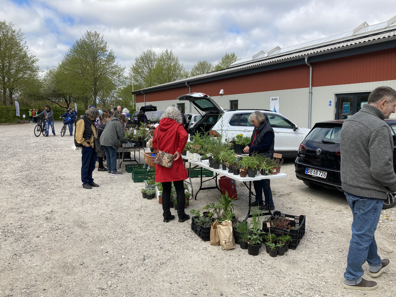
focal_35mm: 28
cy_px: 148
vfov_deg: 49.7
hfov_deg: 63.4
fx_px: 320
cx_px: 198
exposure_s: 1/1621
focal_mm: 3.99
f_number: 1.8
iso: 20
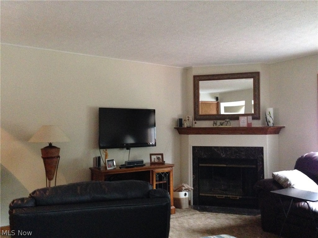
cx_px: 159
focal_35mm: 33
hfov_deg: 55.4
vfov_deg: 42.9
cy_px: 119
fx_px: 303
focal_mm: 4.12
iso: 800
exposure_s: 1/15
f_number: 2.4
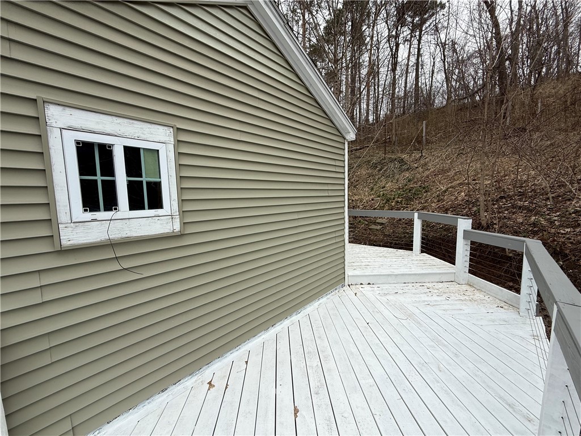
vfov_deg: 85.7
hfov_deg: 102.1
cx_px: 290
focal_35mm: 14
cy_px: 218
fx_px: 235
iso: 50
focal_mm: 2.22
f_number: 2.2
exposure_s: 1/1167
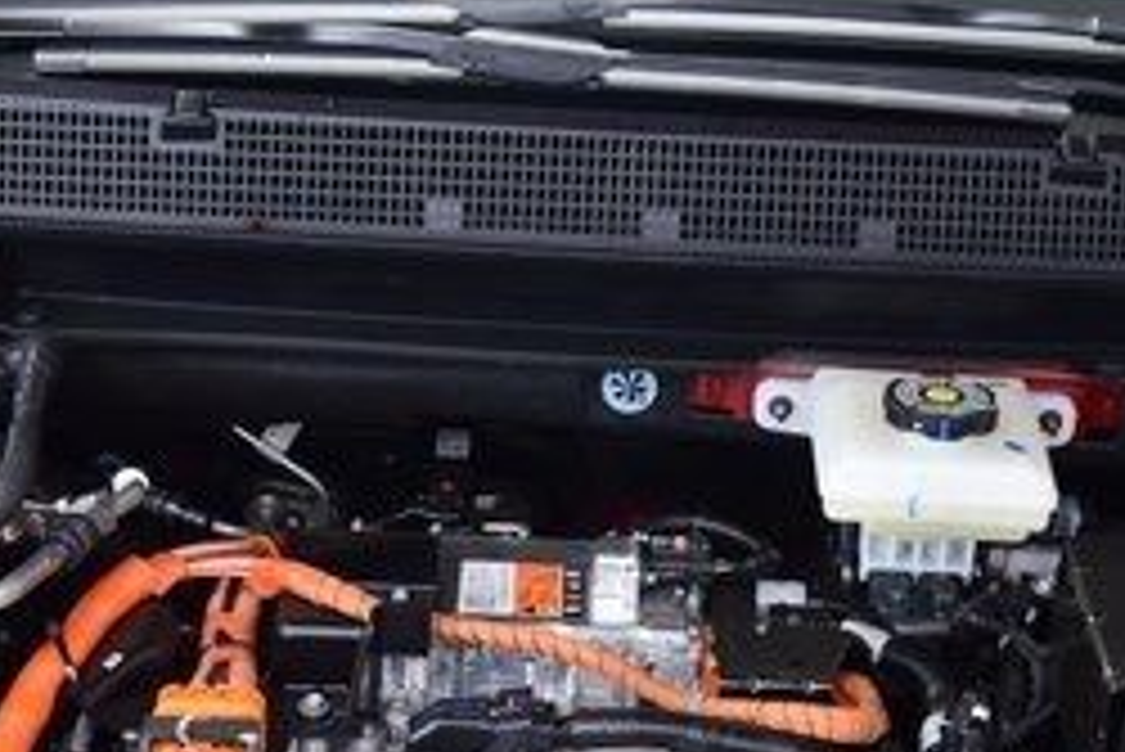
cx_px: 603
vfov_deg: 14.7
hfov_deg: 22.1
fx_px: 2877
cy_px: 691
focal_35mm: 92
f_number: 6.3
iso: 1250
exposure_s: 1/15
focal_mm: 24
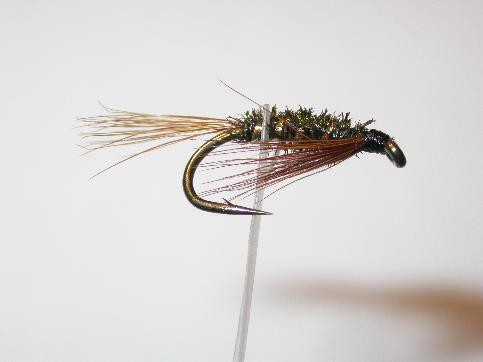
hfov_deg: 14.2
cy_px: 181
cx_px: 242
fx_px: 1939
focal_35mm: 139
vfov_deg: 10.7
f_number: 4.8
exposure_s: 1/117
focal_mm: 28.8
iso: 100
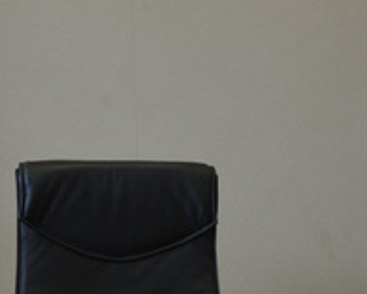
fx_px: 1379
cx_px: -105
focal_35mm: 127
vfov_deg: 12.1
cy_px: 36
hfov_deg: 14.5
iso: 450
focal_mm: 22
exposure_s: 1/60
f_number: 4
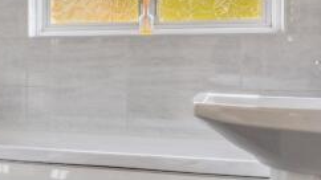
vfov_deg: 17.0
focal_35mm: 71
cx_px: -82
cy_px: 75
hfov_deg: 26.0
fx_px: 604
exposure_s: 1/5
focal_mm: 16
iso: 640
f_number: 10
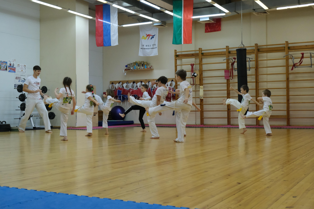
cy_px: 104
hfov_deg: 41.1
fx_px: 419
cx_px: 157
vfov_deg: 28.1
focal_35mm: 48
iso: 3200
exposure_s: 1/320
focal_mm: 32.3
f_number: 4.9
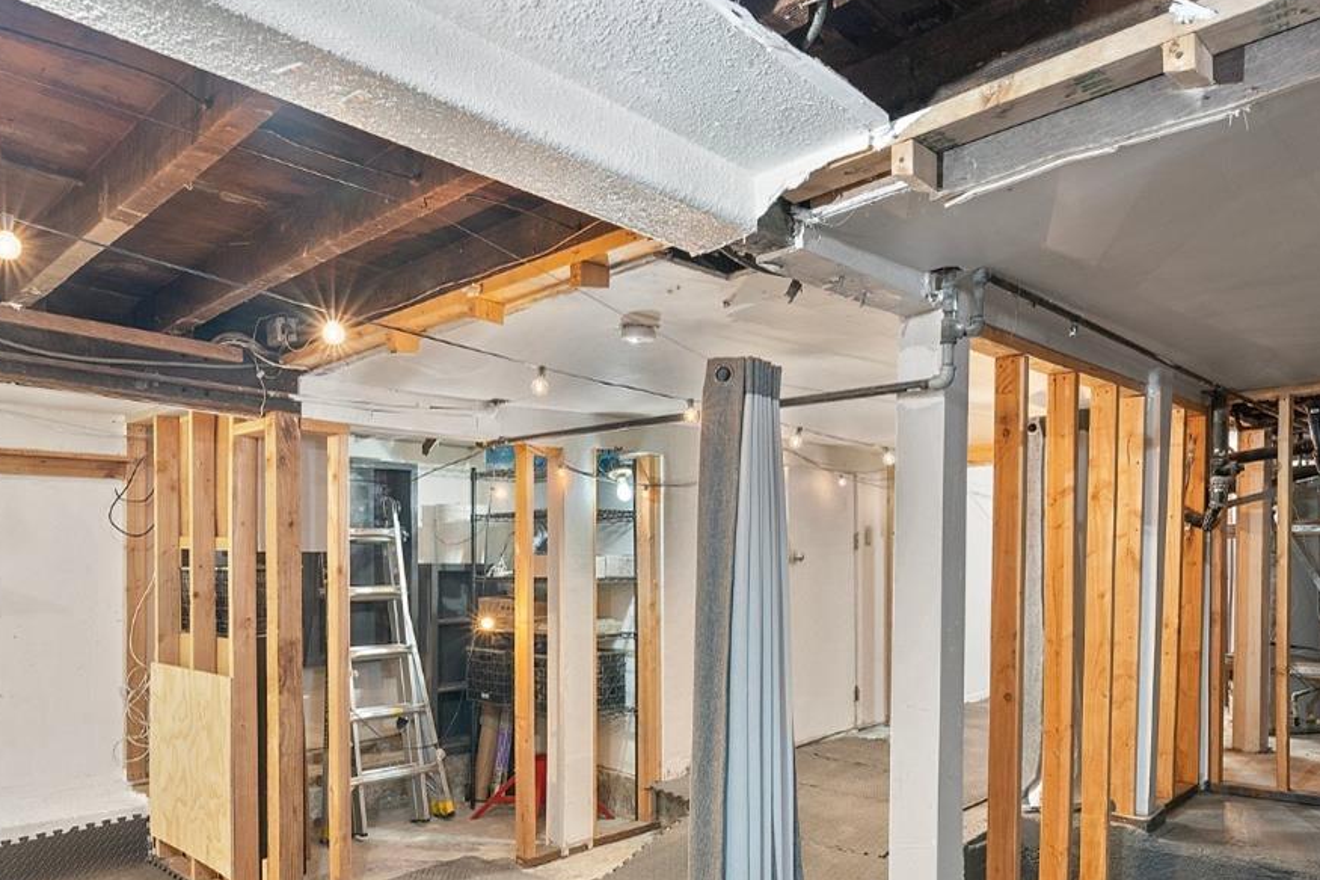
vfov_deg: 52.1
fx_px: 880
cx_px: 650
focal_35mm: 24
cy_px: 586
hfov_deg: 73.7
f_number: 8
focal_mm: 14
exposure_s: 3.2
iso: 640
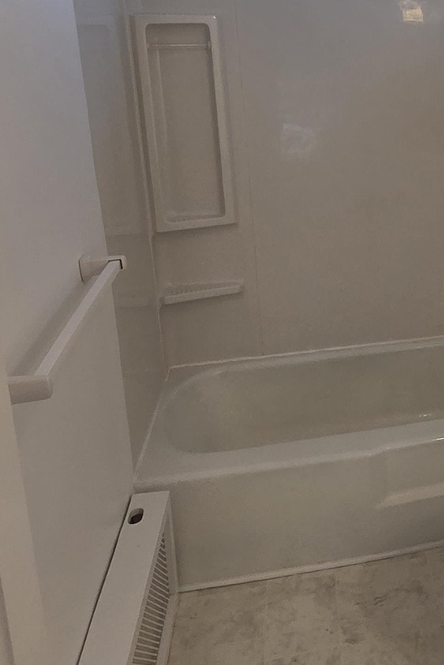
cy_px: 192
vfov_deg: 49.3
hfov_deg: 31.1
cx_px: 490
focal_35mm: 38
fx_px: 703
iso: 100
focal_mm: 2.2
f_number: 2.2
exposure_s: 1/120
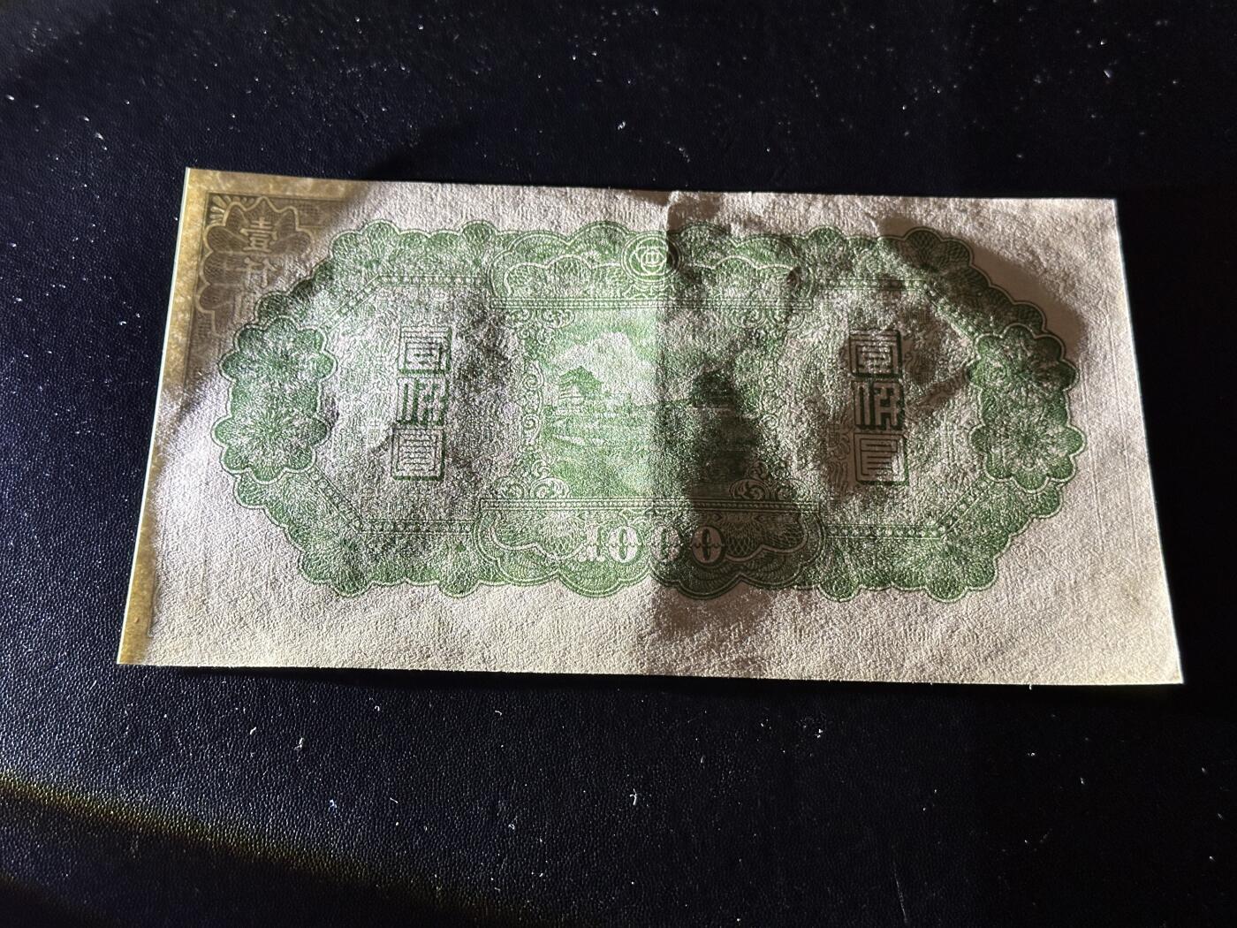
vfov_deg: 30.3
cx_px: 618
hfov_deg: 39.7
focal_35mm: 48
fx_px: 1715
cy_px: 464
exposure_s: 1/50
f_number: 1.78
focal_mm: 6.86
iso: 250
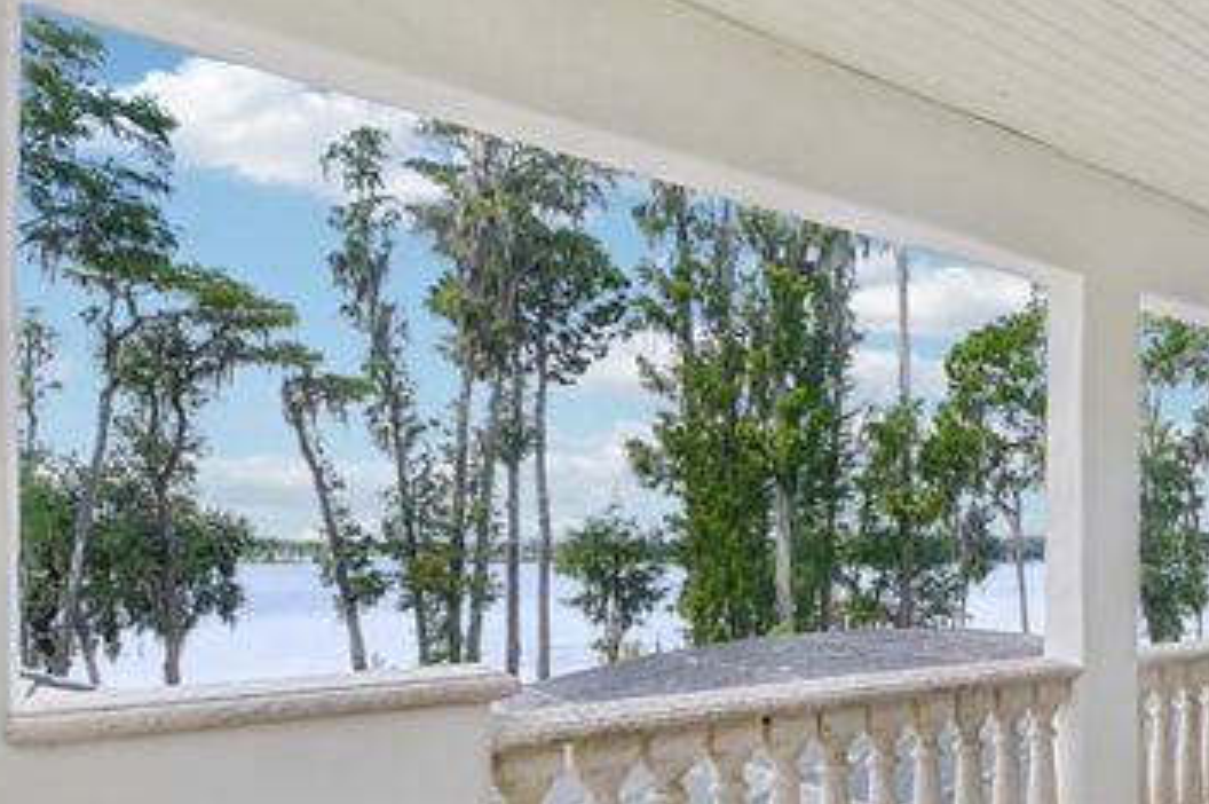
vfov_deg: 45.1
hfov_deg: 53.9
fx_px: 939
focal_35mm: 28
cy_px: 576
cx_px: 1163
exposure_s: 1/400
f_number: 8
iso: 400
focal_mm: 14
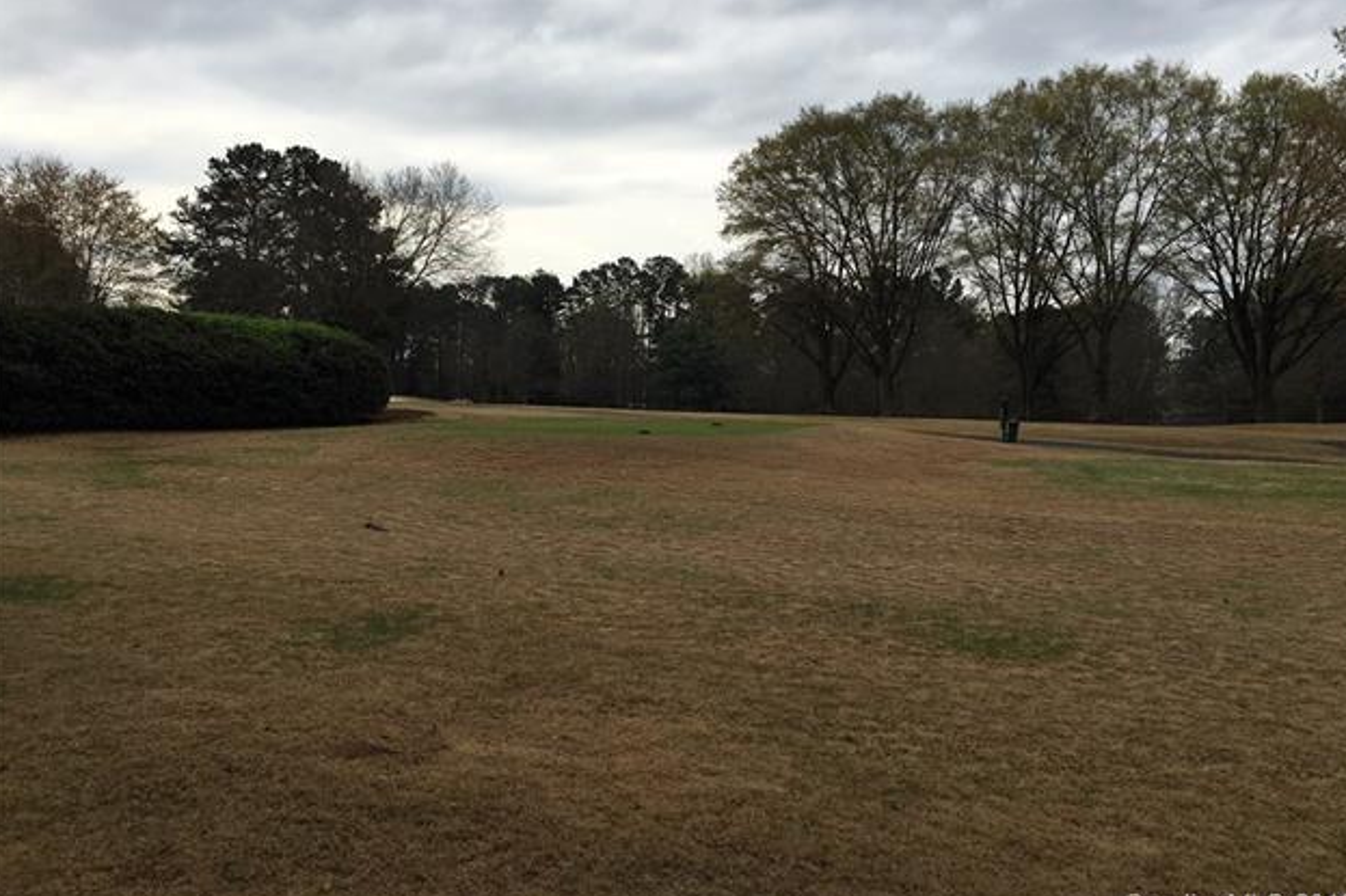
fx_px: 1159
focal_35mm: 31
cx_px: 681
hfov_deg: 60.3
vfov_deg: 42.3
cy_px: 408
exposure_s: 1/1425
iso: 25
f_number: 2.2
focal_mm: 4.15
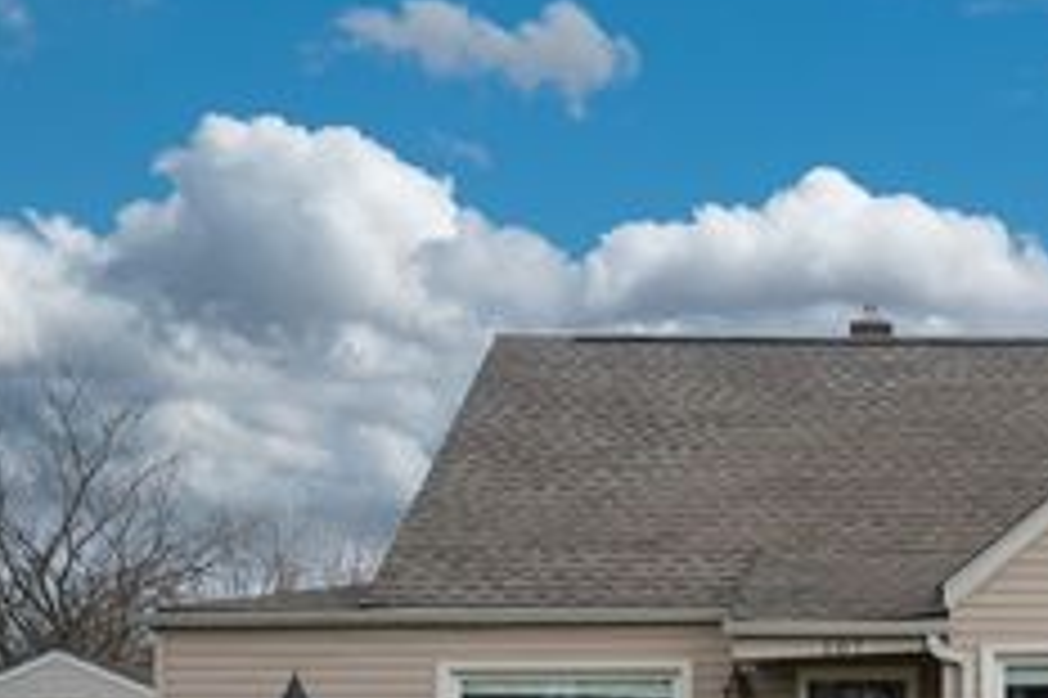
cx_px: 1017
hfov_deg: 31.3
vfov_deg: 21.8
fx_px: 1745
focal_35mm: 60
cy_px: 696
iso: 100
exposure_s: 1/320
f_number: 6.3
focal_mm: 28
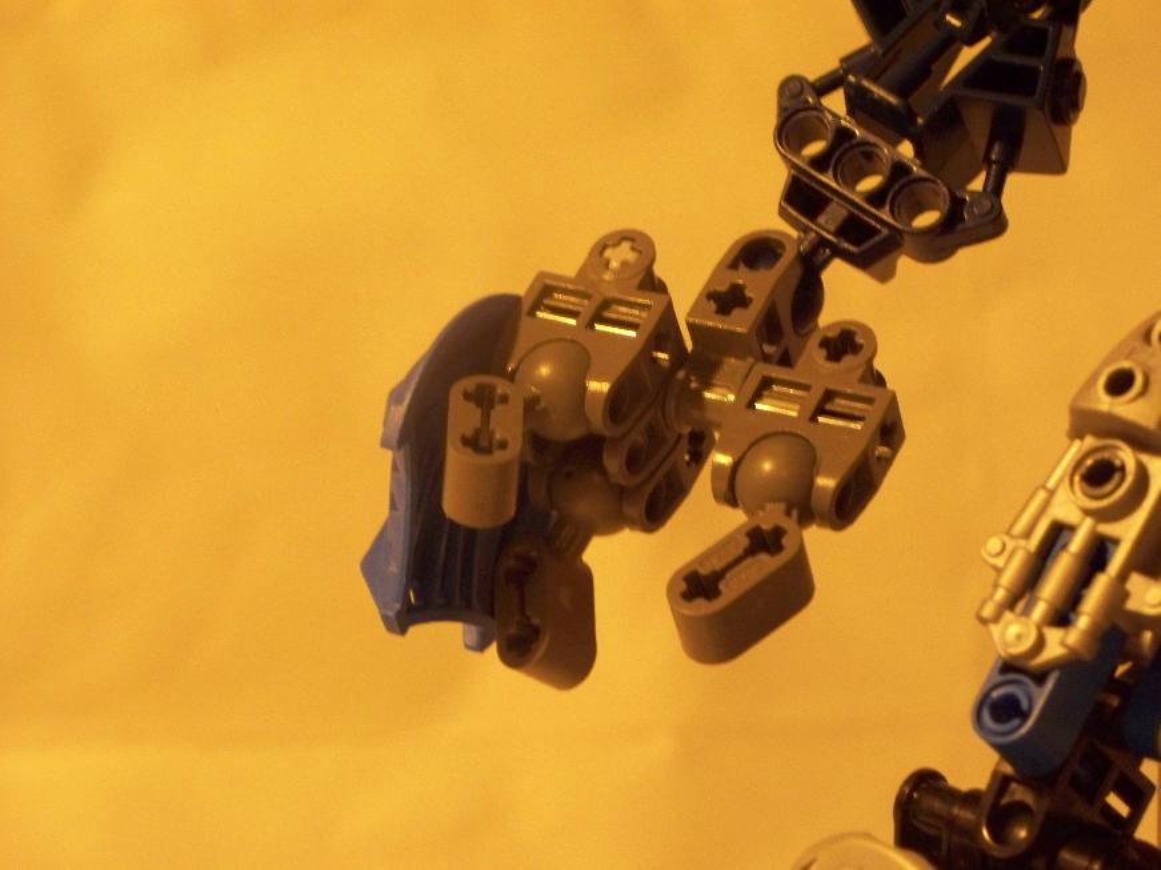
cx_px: 580
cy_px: 435
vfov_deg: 14.4
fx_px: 3454
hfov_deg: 19.1
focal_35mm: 103
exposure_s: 1/30
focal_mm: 22.05
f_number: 3.8
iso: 400
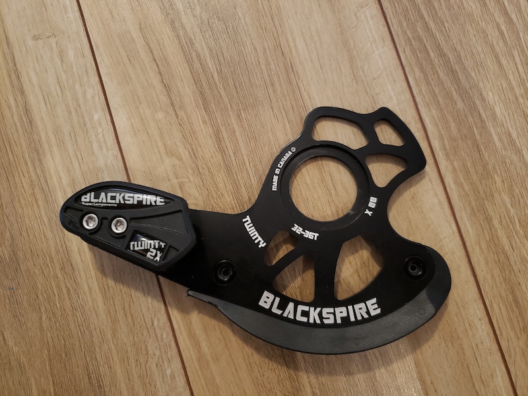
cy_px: 198
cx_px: 264
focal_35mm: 26
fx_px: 397
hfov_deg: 67.3
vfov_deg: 53.1
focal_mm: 4.3
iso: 250
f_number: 1.5
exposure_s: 1/10
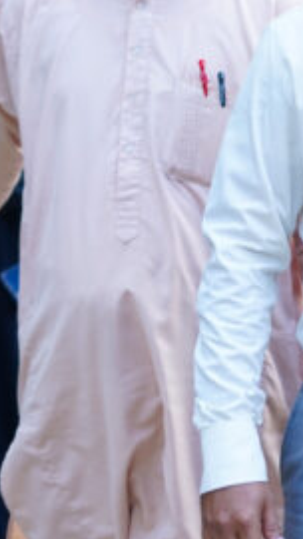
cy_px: 78
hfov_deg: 7.7
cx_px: 662
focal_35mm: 149
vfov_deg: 14.3
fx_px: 2127
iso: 250
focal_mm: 50
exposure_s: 1/200
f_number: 2.8
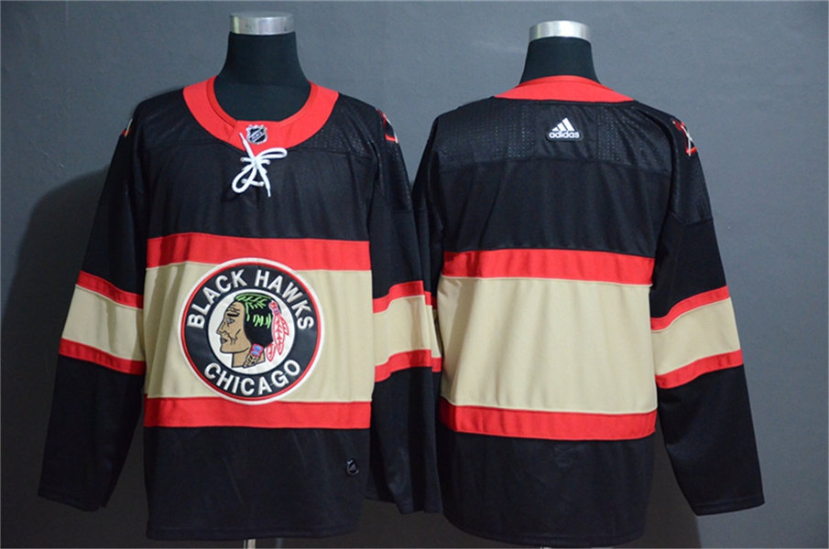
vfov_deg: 16.2
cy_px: 274
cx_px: 414
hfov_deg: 24.2
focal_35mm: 84
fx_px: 1931
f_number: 4.8
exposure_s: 1/13
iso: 4000
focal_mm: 56
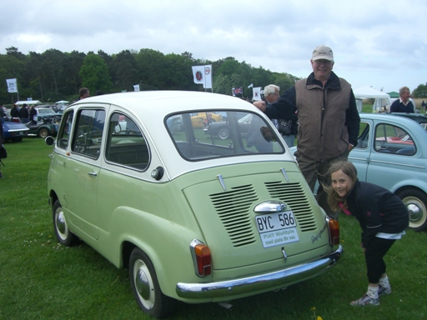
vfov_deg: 37.7
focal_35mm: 38
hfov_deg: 49.0
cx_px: 214
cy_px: 160
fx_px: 469
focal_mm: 6.2
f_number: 4.3
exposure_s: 1/400
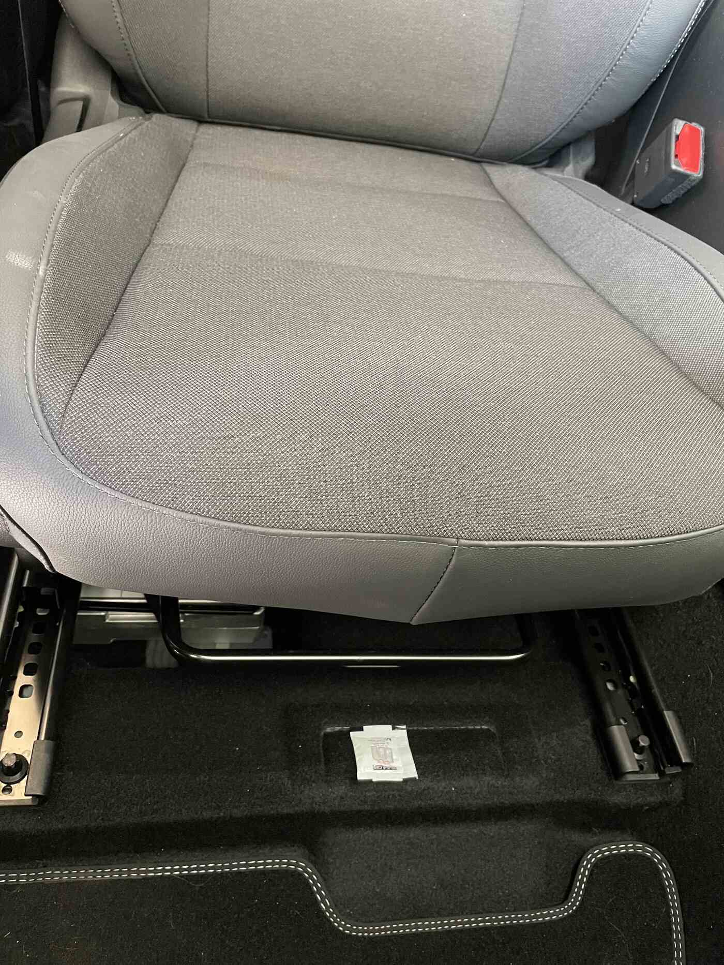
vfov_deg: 67.3
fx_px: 725
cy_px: 482
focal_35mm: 26
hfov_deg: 53.1
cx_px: 362
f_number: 1.6
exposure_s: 1/25
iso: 640
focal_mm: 4.2
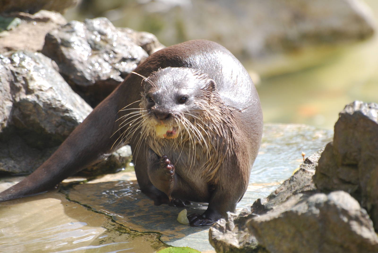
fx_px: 4731
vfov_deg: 3.1
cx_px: 189
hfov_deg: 4.6
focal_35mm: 450
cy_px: 126
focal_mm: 300
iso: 360
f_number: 5.6
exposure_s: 1/500
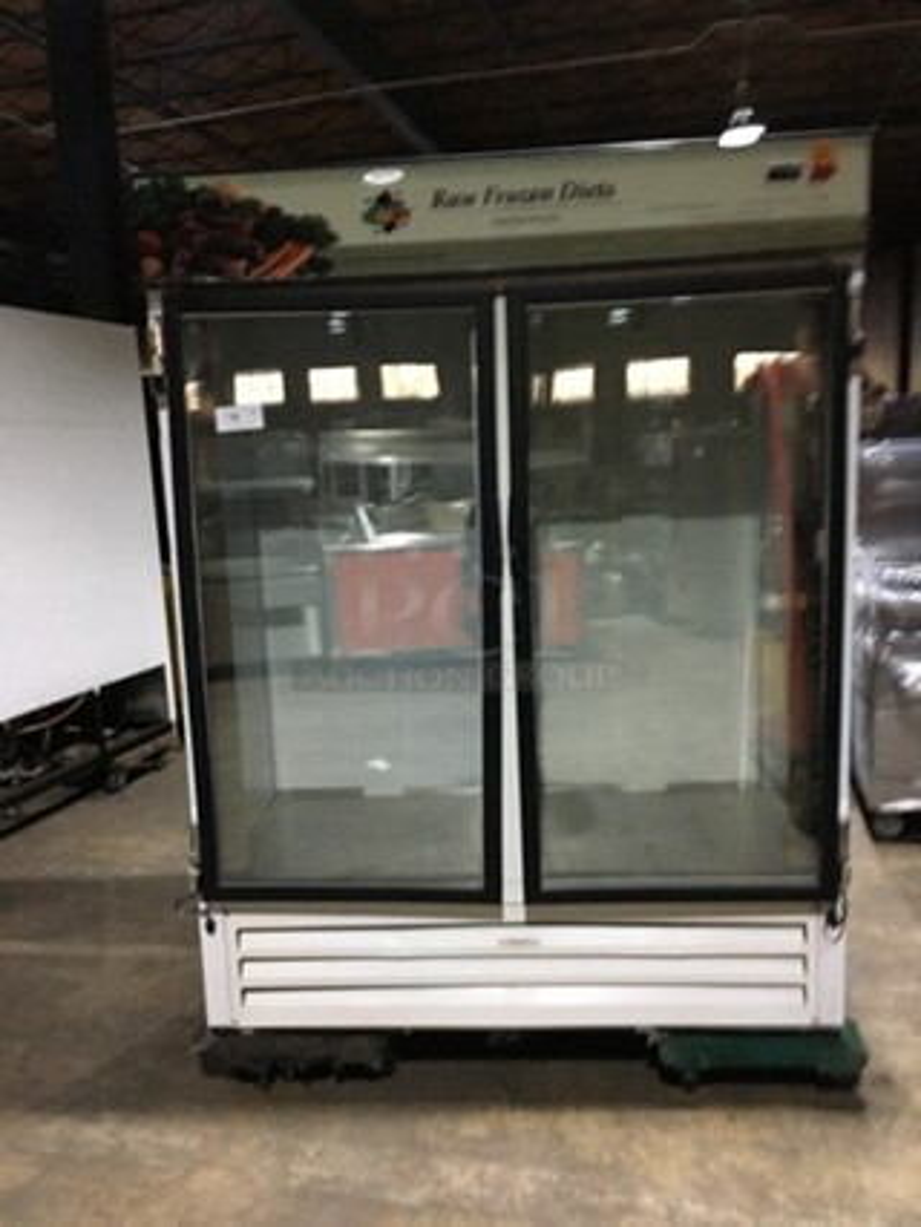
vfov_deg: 61.6
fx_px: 1028
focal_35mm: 29
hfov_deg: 48.3
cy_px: 614
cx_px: 460
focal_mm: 4.15
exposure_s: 1/4
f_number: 2.2
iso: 50
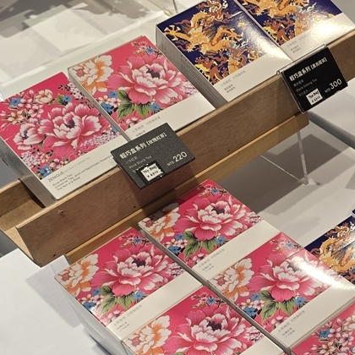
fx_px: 360
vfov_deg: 52.5
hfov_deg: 50.5
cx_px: 264
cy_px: 176
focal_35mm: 31
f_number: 1.7
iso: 64
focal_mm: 6.3
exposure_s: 1/120
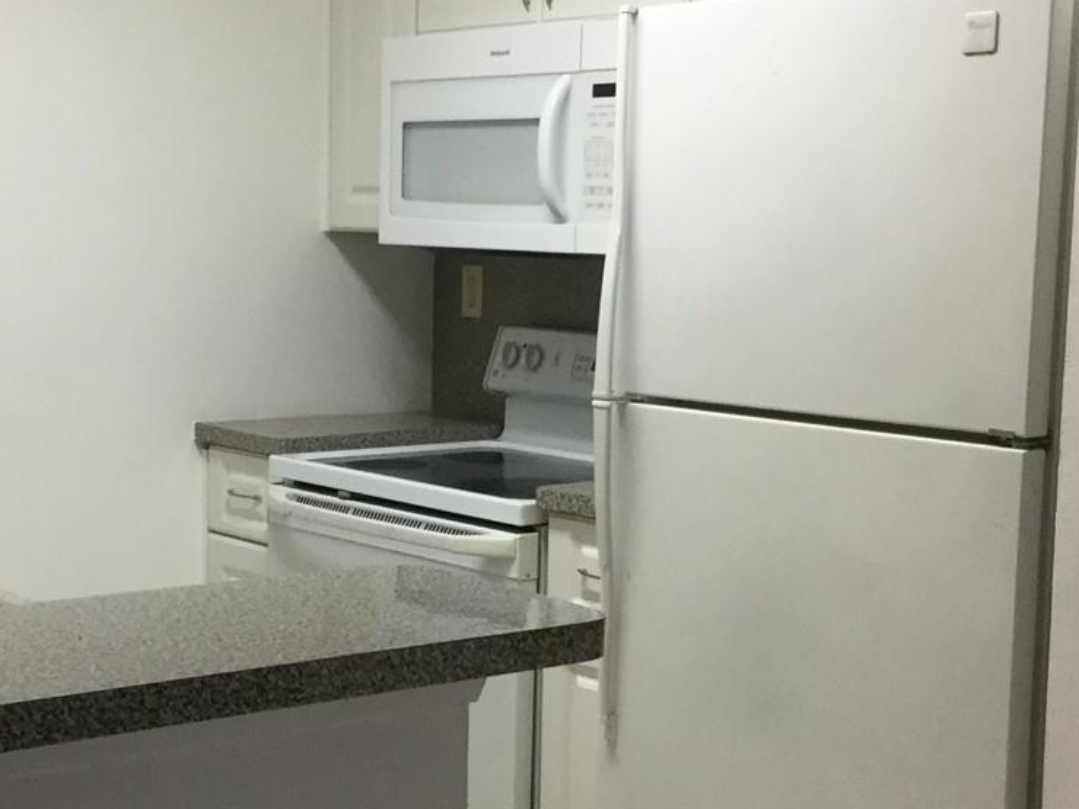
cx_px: 400
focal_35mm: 67
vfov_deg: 21.9
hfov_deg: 28.9
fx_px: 2088
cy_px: 494
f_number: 2.4
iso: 64
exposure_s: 1/30
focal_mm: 3.3
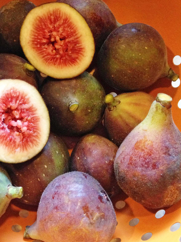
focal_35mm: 50
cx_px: 58
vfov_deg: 38.2
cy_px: 111
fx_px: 349
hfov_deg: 28.9
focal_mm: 4.28
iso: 320
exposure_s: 1/20
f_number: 2.4
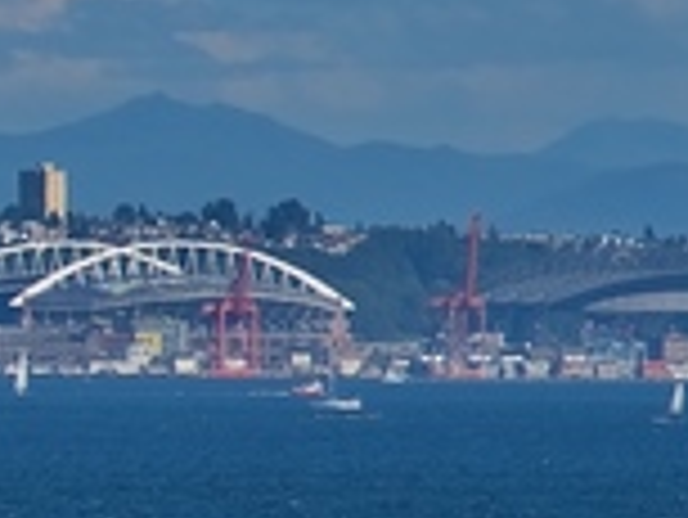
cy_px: 140
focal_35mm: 967
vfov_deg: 1.5
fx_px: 19234
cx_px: -917
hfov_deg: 2.0
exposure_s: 1/320
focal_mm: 120
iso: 100
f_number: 9
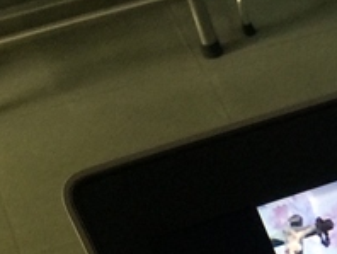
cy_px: 506
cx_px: 650
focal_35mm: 117
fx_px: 1140
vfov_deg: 11.5
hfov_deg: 14.3
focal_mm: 4.15
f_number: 2.2
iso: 32
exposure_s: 1/33
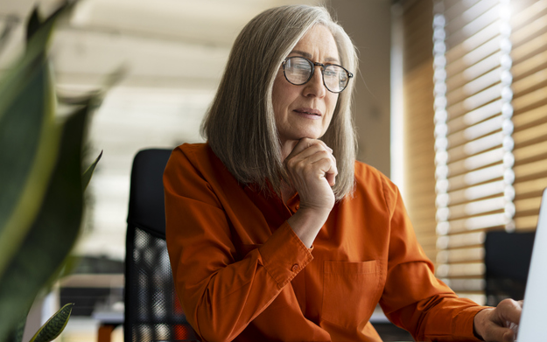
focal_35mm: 59
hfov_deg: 34.5
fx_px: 880
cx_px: 307
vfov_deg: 22.0
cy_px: 179
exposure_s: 1/1000
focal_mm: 50
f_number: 1.8
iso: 250
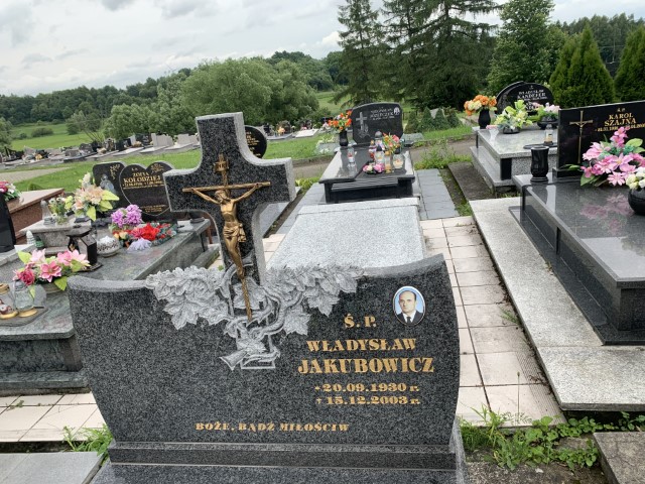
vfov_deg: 53.1
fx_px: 484
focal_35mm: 26
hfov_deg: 67.3
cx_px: 322
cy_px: 242
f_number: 1.8
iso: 25
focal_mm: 4.25
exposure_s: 1/1001
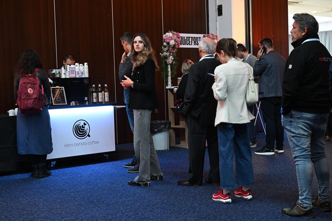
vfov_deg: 23.8
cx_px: 166
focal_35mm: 57
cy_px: 110
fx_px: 526
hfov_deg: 35.1
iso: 3200
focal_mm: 57
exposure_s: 1/30
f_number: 5.6
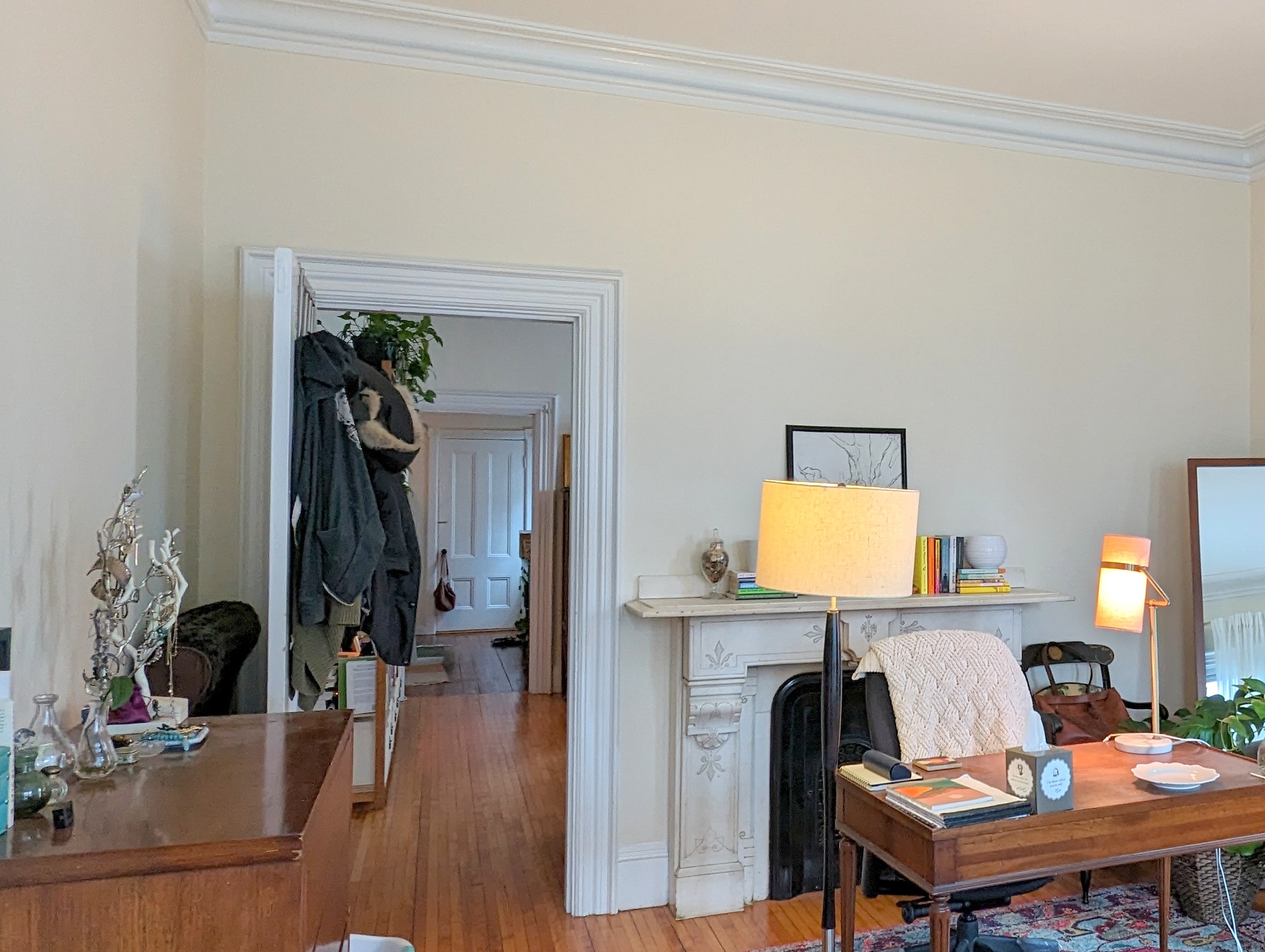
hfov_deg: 55.8
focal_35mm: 31
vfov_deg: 45.5
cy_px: 477
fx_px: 1135
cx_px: 932
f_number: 2.2
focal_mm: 2.35
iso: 65
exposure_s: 1/40
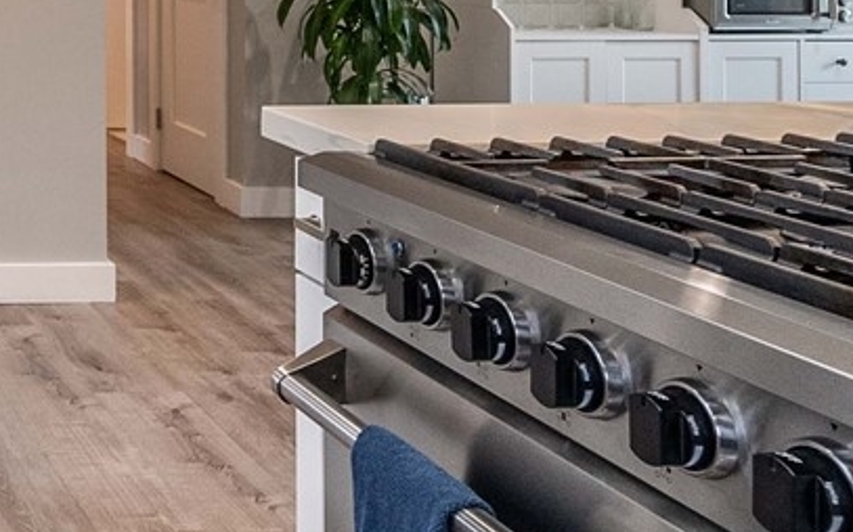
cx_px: -315
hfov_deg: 29.7
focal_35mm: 51
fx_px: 1185
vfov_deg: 23.9
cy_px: -31
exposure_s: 1/30
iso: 1000
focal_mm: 12
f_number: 7.1
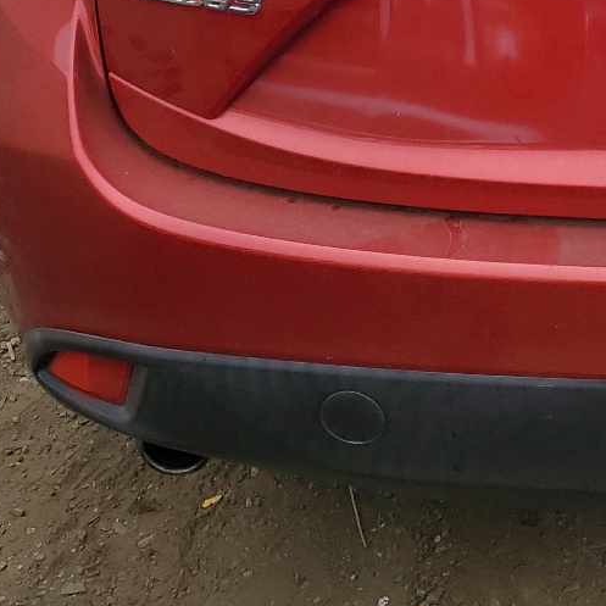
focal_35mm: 74
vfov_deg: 21.9
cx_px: 743
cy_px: -87
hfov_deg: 21.5
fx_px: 1466
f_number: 1.5
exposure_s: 1/1000
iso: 50
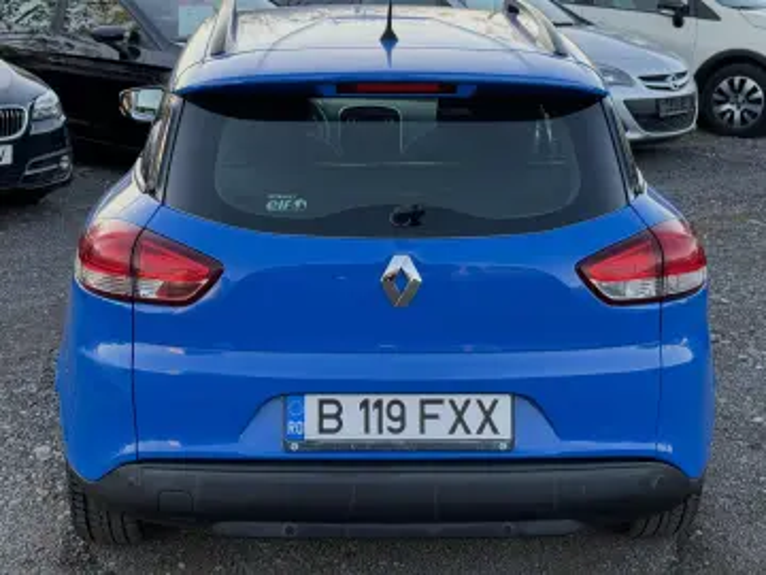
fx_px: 1062
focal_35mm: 48
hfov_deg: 39.7
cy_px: 288
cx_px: 383
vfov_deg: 30.3
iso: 100
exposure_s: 1/290
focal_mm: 6.76
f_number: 1.78
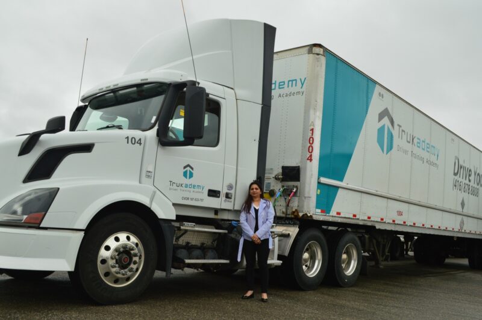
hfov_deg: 62.0
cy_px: 160
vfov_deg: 43.5
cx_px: 241
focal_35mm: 30
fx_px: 401
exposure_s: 1/400
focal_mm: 20
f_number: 5.6
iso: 200
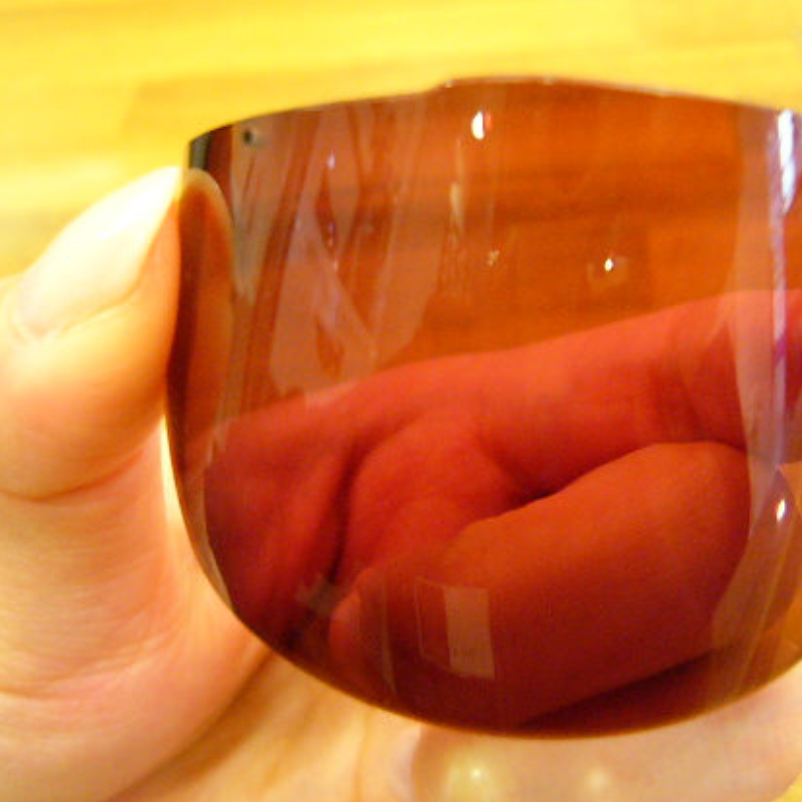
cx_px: 537
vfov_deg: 35.3
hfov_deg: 35.0
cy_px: 368
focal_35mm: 48
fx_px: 1258
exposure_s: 1/8
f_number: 2.8
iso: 200
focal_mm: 5.8
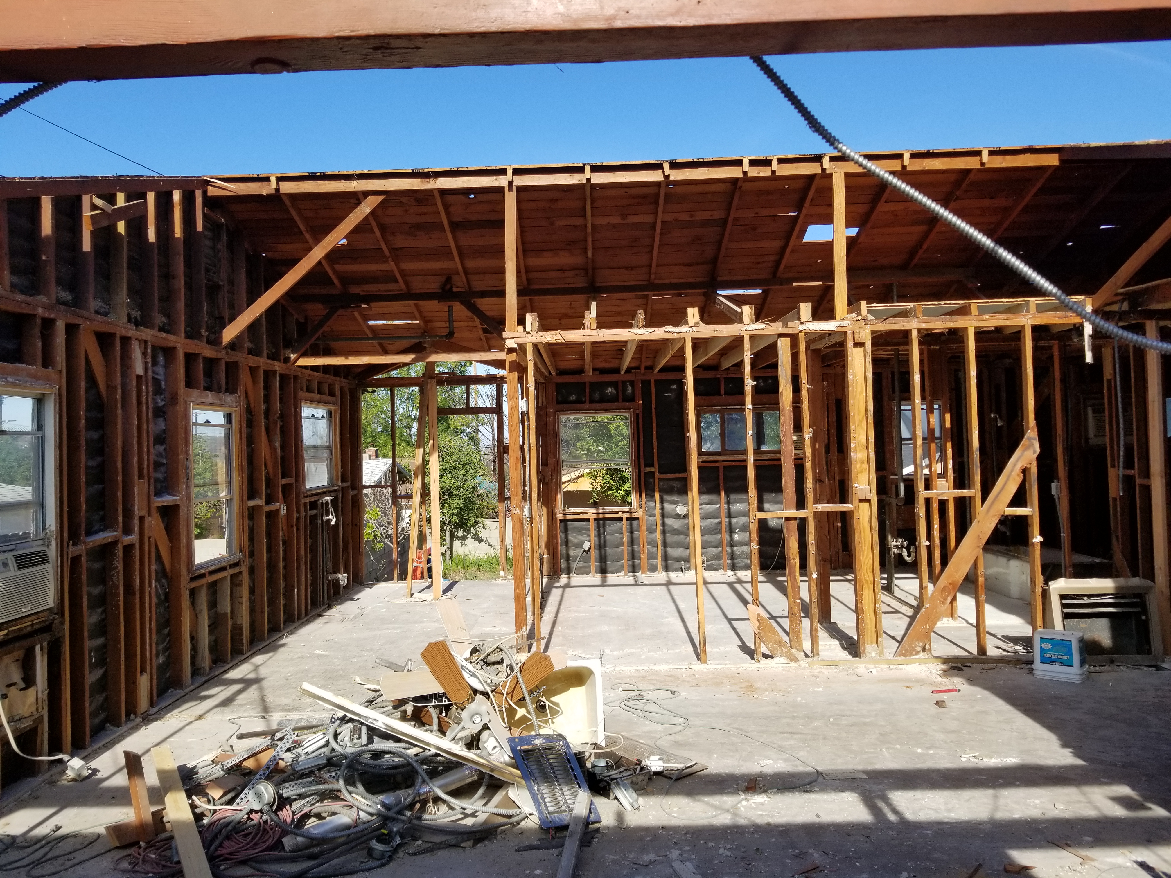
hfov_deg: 67.3
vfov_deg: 53.1
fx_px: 880
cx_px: 586
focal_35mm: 26
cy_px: 439
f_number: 1.7
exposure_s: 1/1612
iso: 50
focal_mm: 4.25
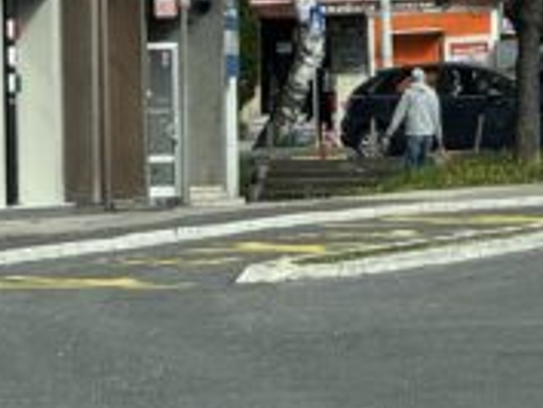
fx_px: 8162
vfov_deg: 2.9
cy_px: -135
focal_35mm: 520
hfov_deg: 3.8
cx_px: 1160
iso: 50
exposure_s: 1/661
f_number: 2.8
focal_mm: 15.66
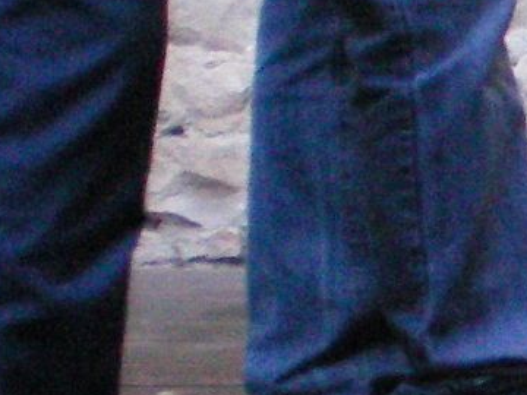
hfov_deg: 8.2
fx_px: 3288
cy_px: 497
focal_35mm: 216
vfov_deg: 6.8
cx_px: 1389
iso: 250
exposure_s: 1/60
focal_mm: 6.3
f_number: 3.1
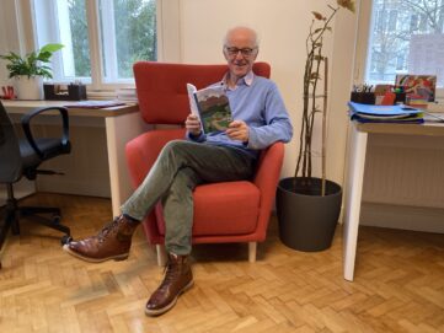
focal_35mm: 28
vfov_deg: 49.8
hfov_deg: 63.4
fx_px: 359
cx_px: 222
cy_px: 166
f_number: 1.8
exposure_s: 1/50
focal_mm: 3.99
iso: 200
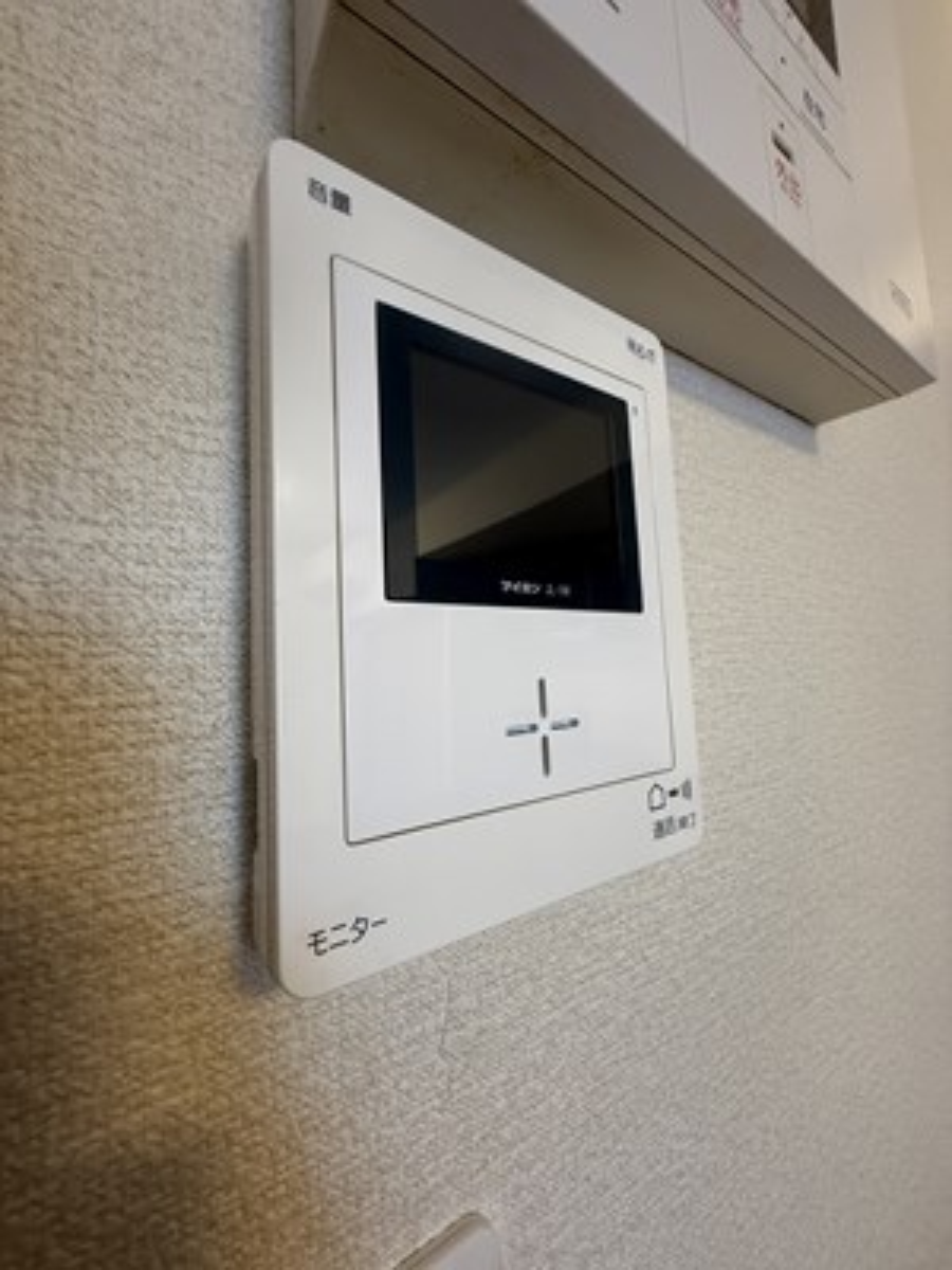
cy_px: 635
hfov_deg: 85.7
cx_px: 476
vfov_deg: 102.1
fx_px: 513
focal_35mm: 14
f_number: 2.2
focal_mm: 2.22
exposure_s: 1/100
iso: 200
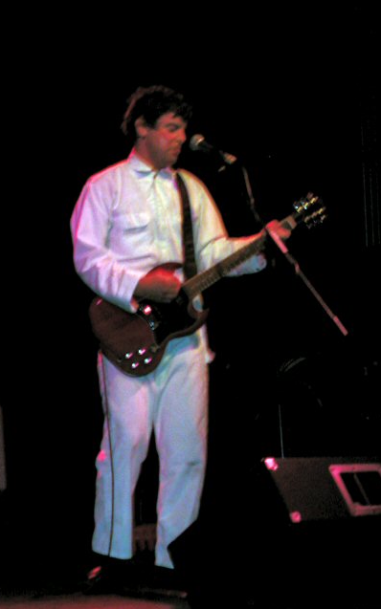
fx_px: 1628
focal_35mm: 98
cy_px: 305
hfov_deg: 13.3
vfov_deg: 21.2
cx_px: 200
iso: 200
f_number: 4.4
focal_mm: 14
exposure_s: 1/59.9
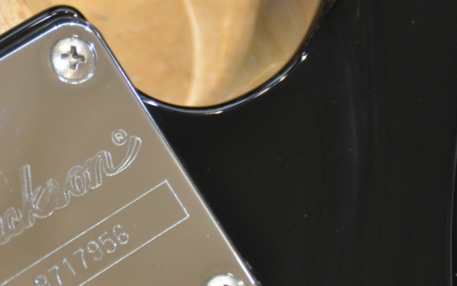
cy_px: 243
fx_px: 3150
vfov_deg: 5.2
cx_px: 112
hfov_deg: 8.3
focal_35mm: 253
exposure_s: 1/60
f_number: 5.6
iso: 2000
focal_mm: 95
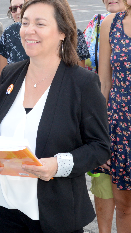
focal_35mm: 105
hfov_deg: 11.3
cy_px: 73
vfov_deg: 20.3
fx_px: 649
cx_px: -31
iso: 2000
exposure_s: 1/250
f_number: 11
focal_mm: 48
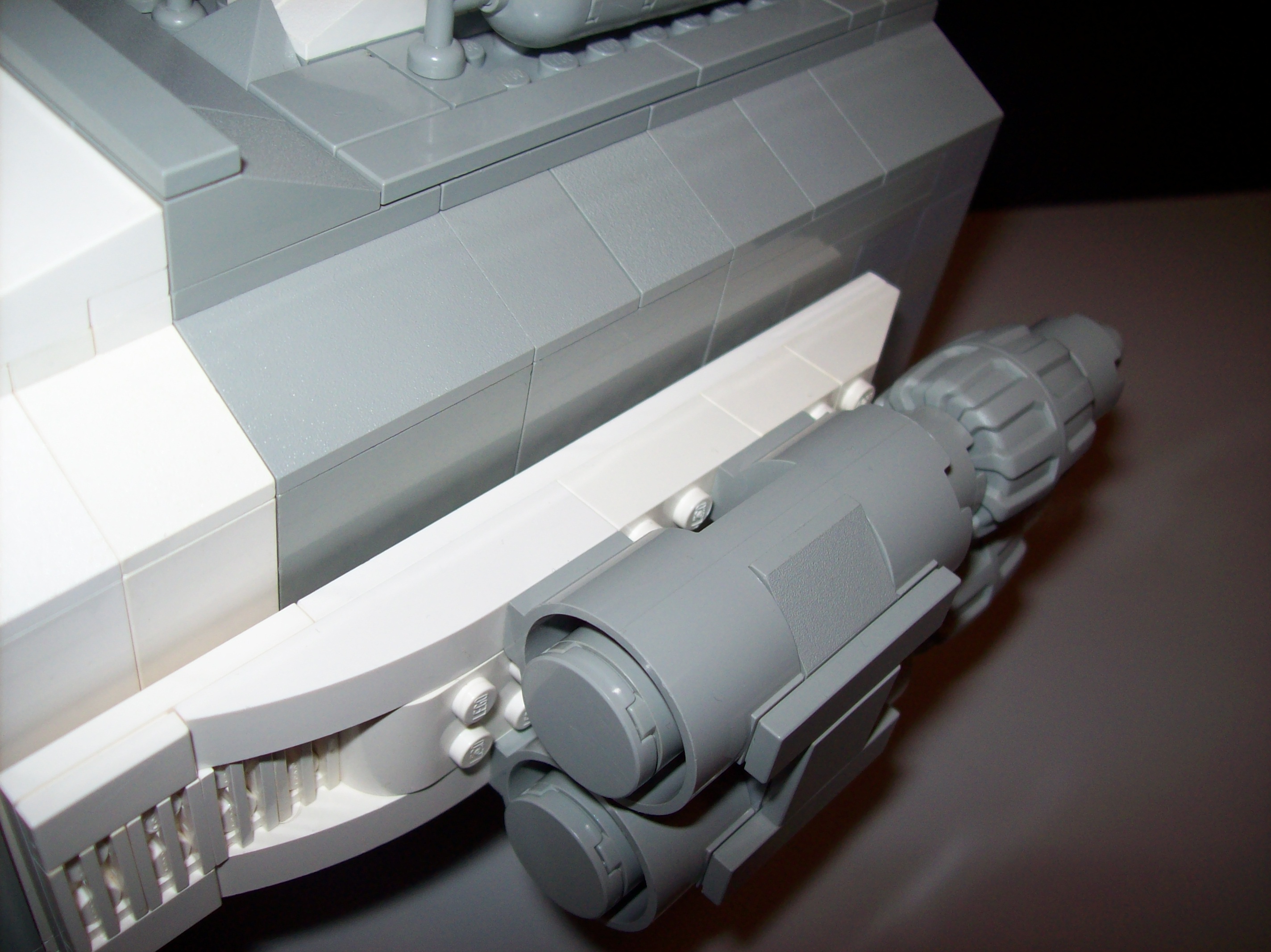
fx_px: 1321
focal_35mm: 36
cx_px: 636
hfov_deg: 51.4
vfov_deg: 39.6
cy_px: 476
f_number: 2.7
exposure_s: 1/64
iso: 80
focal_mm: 6
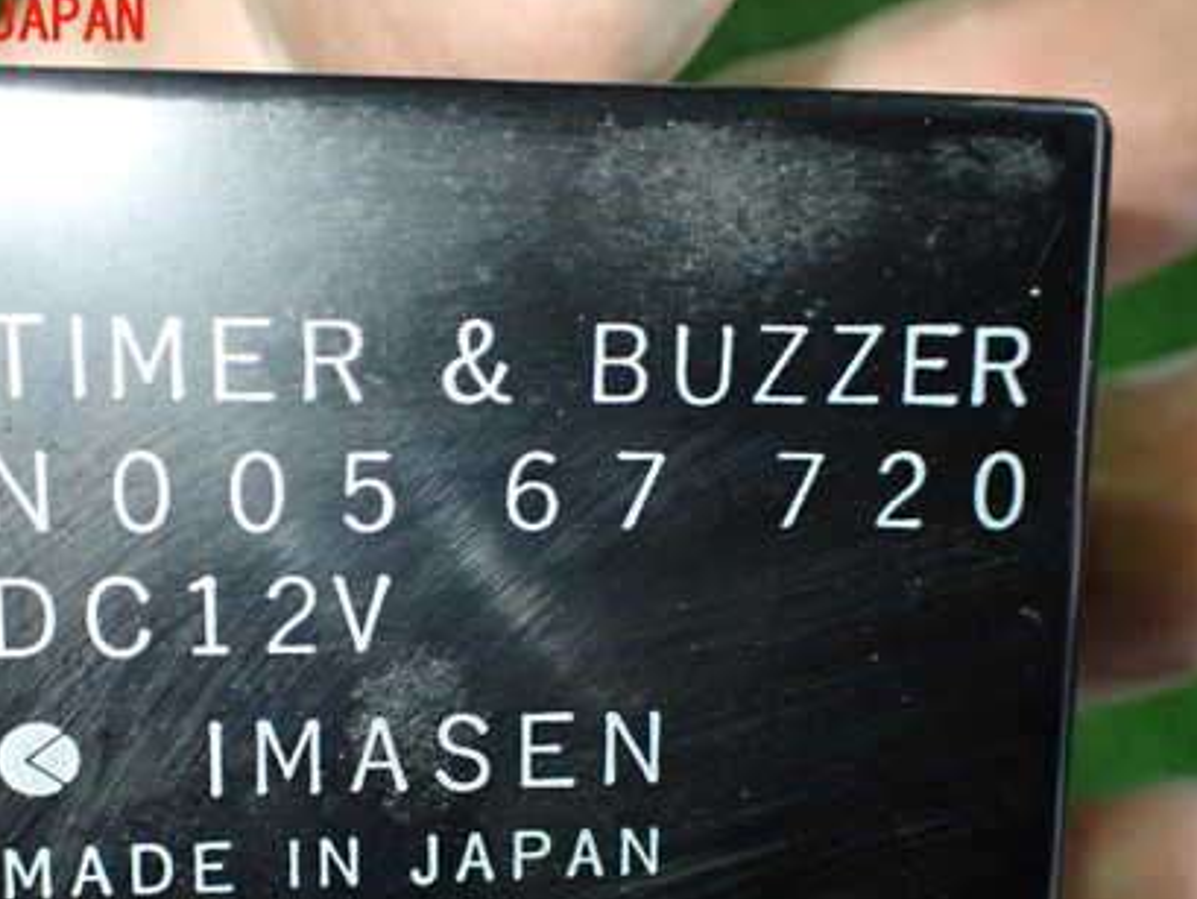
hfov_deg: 42.8
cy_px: 644
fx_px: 1522
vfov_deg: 32.4
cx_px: 492
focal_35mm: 44
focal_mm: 5.4
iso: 640
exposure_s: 1/125
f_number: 2.3
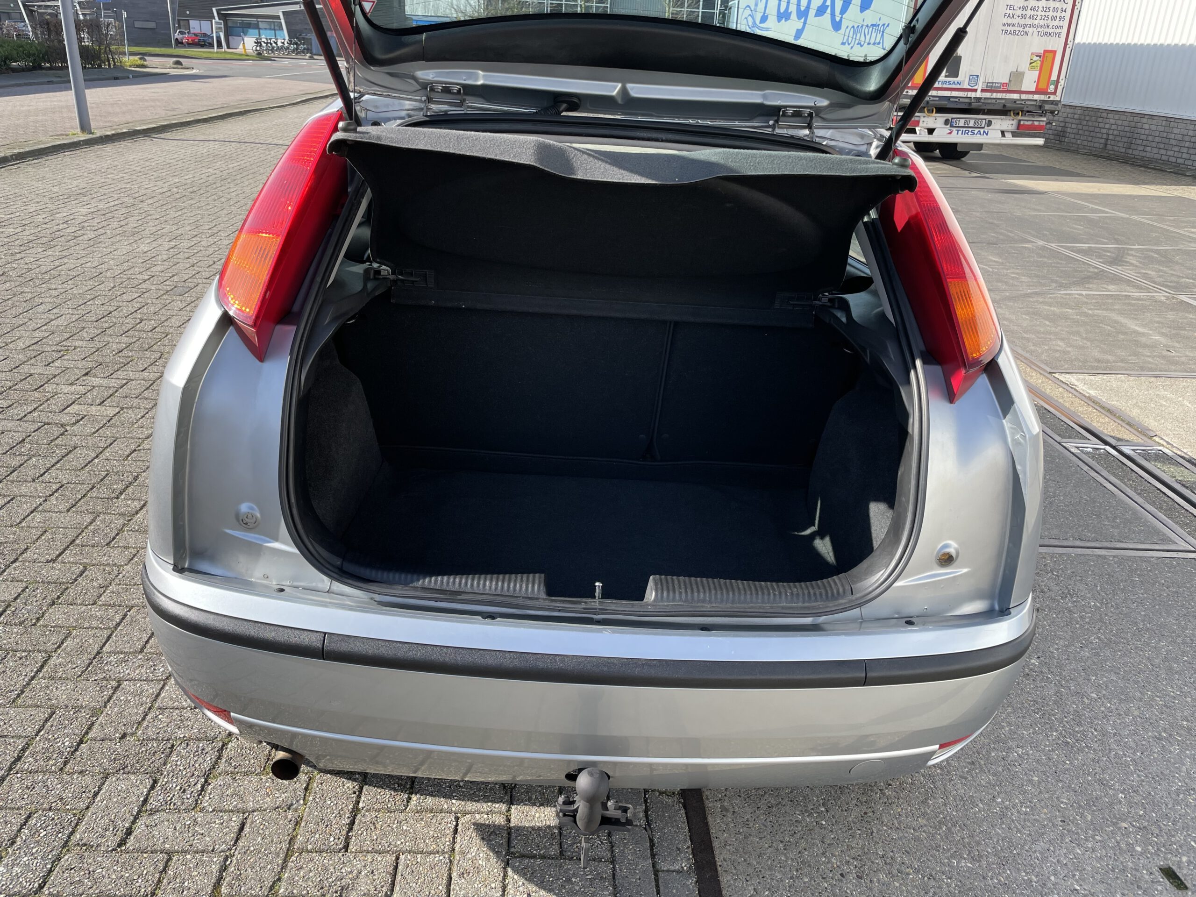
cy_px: 448
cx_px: 598
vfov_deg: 53.1
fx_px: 898
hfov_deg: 67.3
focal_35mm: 26
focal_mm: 4.2
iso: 32
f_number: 1.6
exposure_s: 1/1103
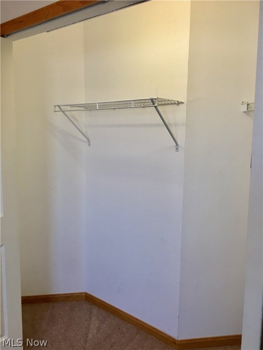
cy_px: 175
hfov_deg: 48.2
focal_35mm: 29
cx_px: 132
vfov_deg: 61.7
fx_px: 294
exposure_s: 1/30
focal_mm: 4.15
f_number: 2.2
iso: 25
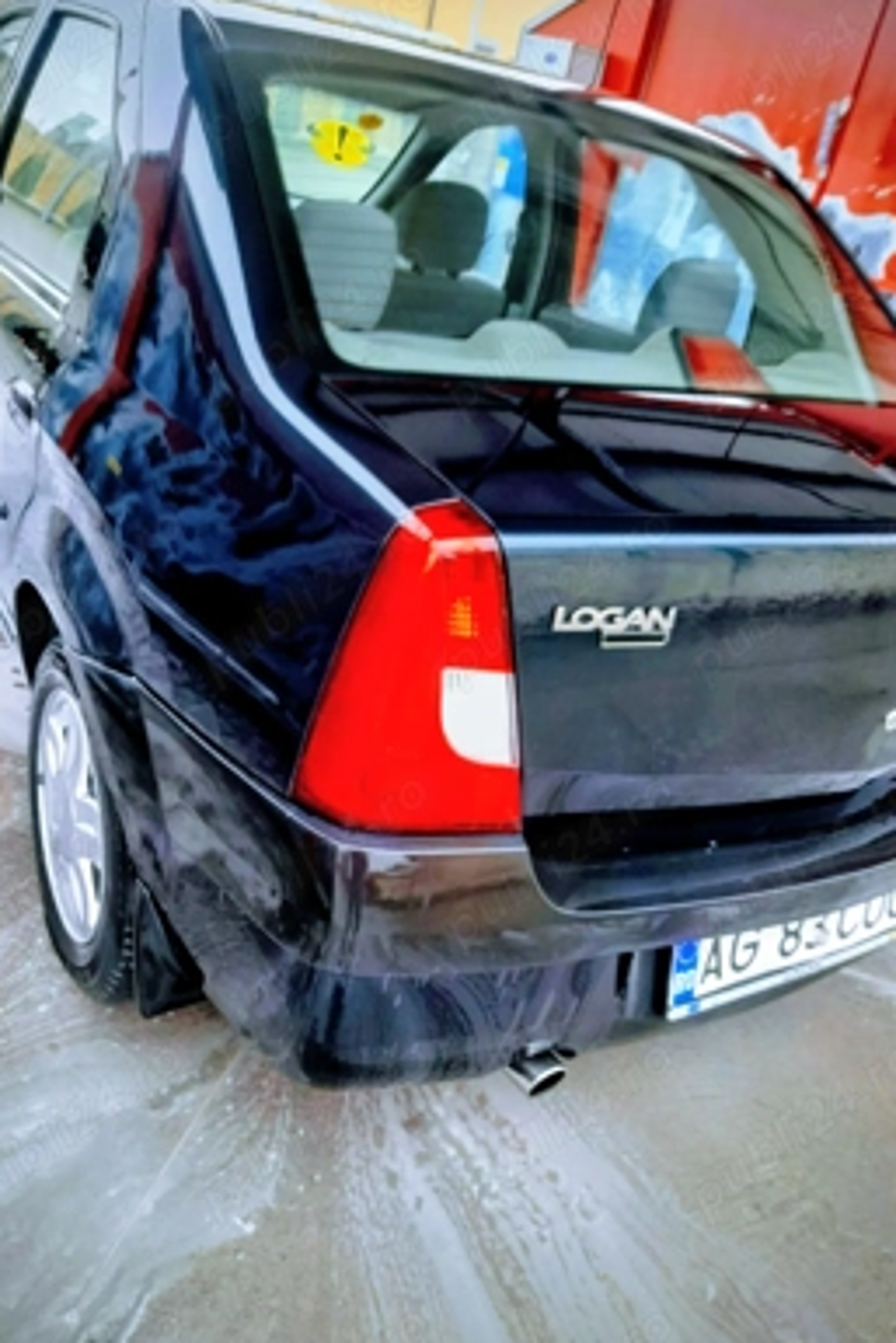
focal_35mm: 27
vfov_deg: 67.3
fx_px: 1007
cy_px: 652
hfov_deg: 48.0
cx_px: 436
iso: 200
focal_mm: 4.6
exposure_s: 1/50
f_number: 2
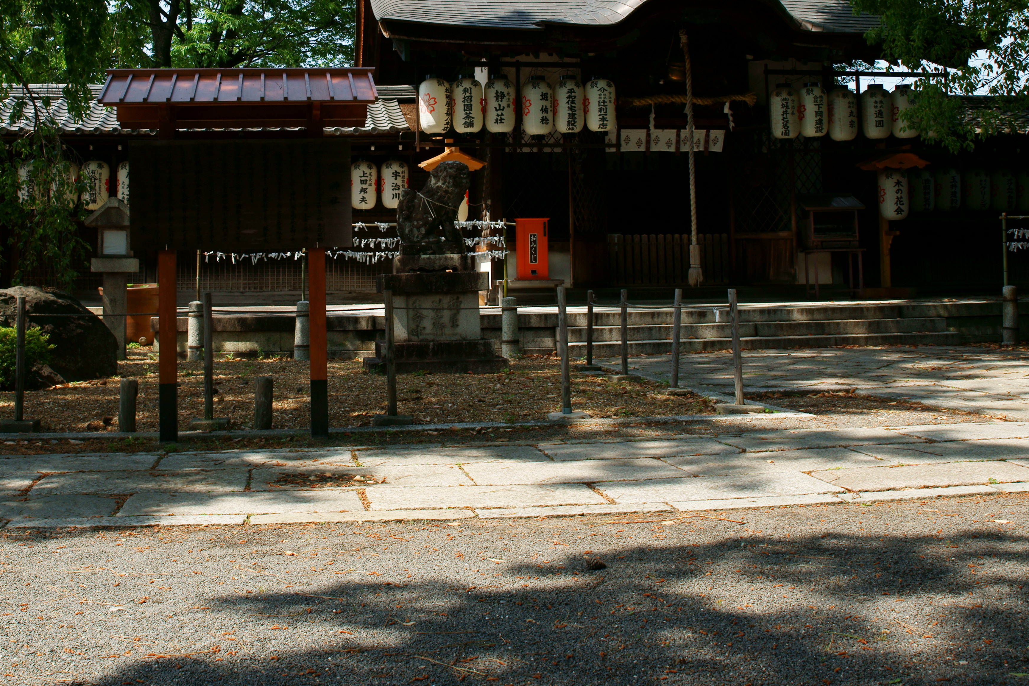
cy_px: 151
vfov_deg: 31.2
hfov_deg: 46.2
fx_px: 1200
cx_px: 417
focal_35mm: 42
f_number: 10
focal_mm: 24
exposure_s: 1/160
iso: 200
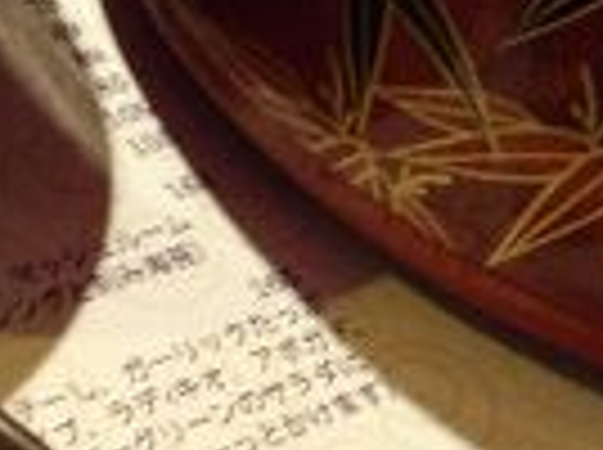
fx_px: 3217
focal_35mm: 185
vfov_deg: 8.0
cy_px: 133
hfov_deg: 10.7
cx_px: 288
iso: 400
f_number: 2.8
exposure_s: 1/10
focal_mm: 7.9
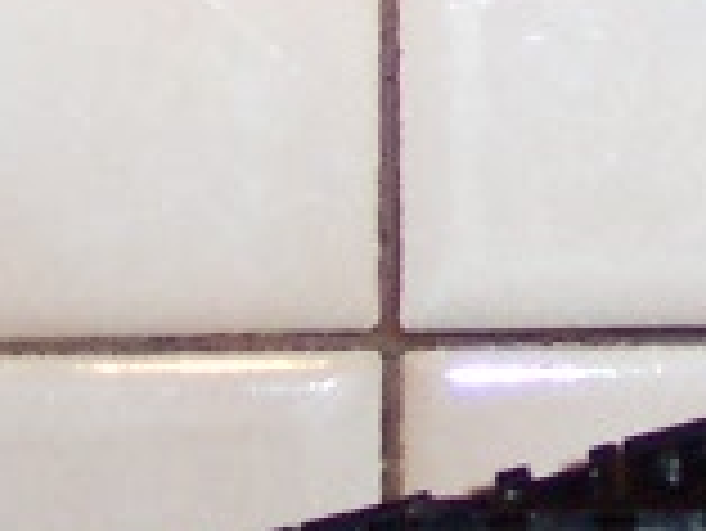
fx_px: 5123
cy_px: -243
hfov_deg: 7.6
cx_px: 1367
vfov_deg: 5.9
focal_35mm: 251
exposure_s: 1/30
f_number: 2.8
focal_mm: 8
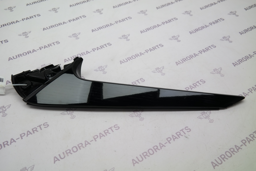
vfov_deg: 43.6
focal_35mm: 30
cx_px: 128
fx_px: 213
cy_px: 86
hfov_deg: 61.9
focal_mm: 20
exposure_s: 1/80
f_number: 3.5
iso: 100
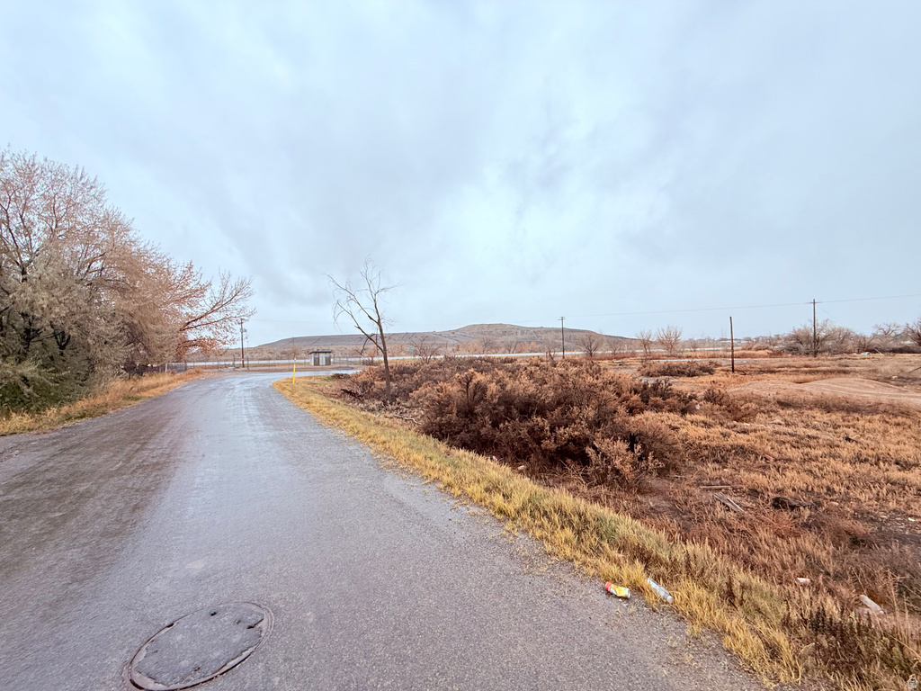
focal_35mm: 14
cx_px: 460
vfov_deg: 85.7
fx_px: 372
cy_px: 346
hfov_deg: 102.1
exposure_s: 1/99
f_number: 2.2
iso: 64
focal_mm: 2.22
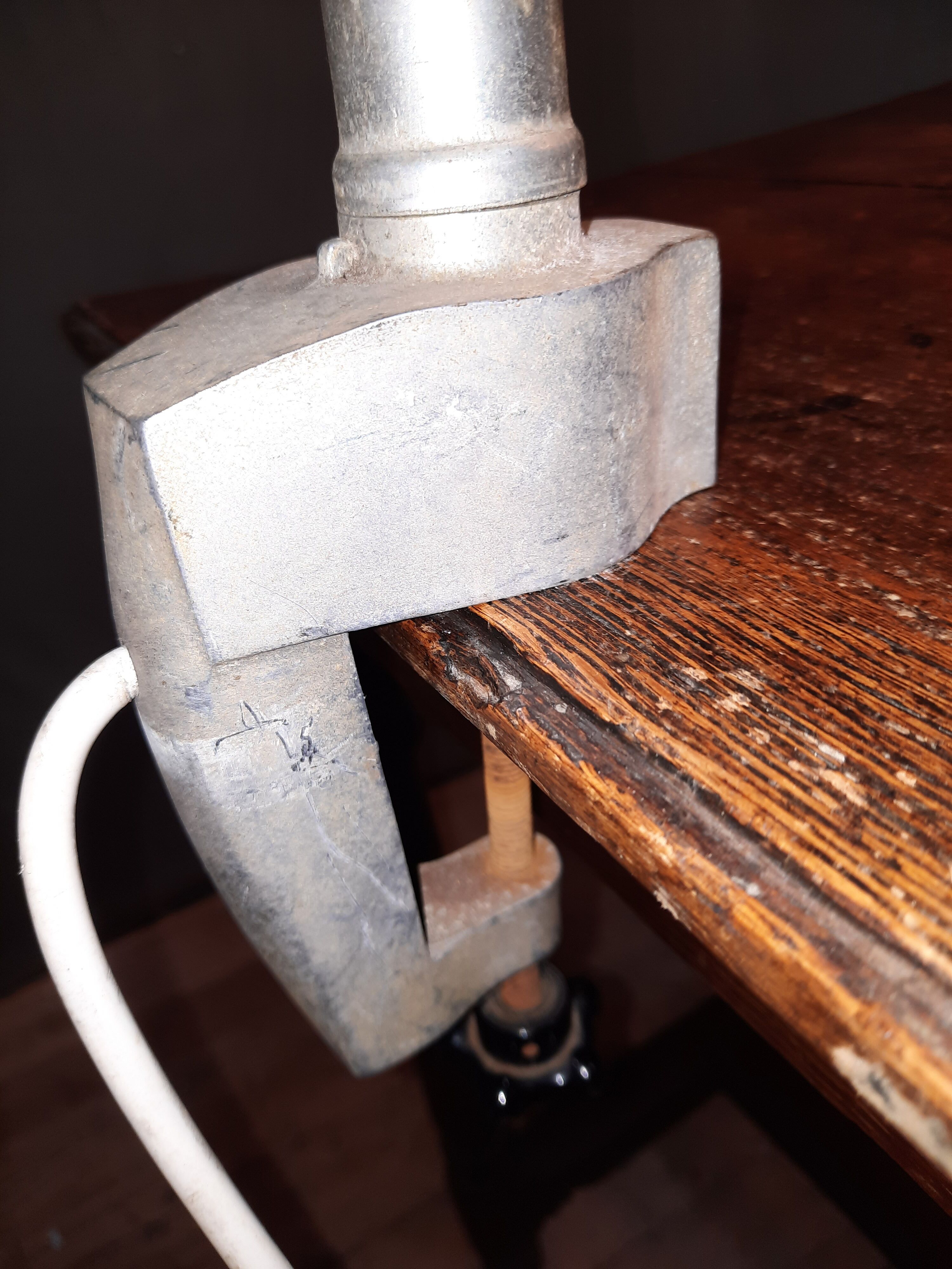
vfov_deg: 69.4
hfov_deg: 54.9
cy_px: 634
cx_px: 476
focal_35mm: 25
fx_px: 917
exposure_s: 1/50
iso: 32
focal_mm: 4.6
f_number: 2
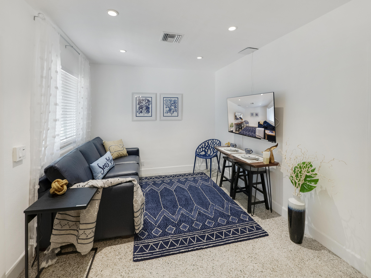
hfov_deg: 102.1
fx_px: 150
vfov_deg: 85.7
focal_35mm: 14
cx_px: 186
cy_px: 139
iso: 200
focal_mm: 7
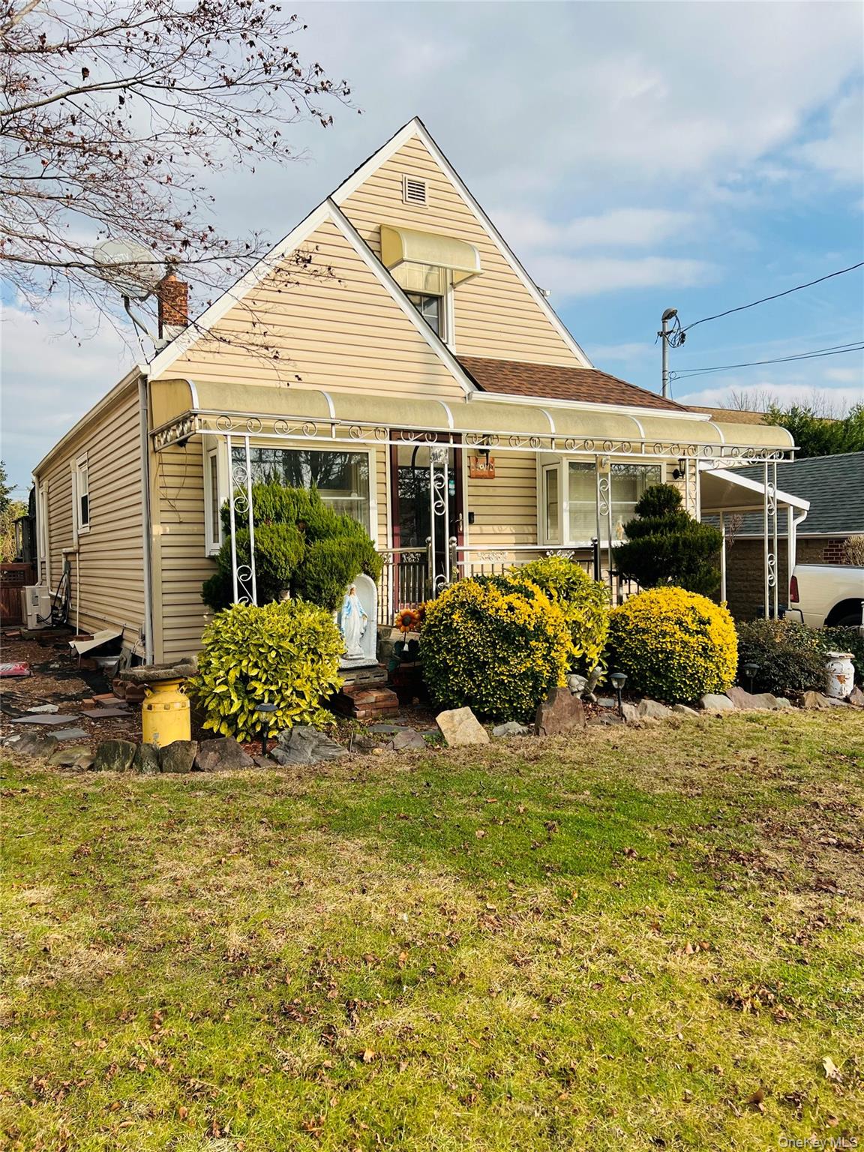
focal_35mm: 26
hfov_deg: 53.1
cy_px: 576
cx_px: 432
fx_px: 865
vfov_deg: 67.3
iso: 50
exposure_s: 1/3077
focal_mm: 5.7
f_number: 1.5
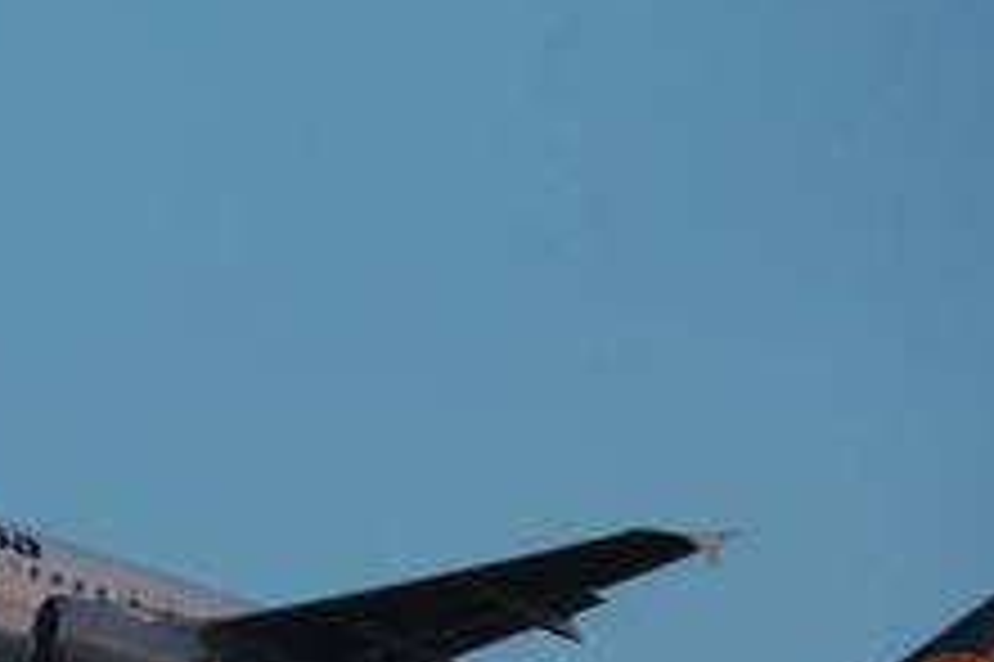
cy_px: 599
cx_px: -76
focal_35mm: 952
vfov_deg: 1.4
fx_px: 26265
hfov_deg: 2.2
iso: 720
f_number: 5.6
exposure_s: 1/125
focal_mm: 200
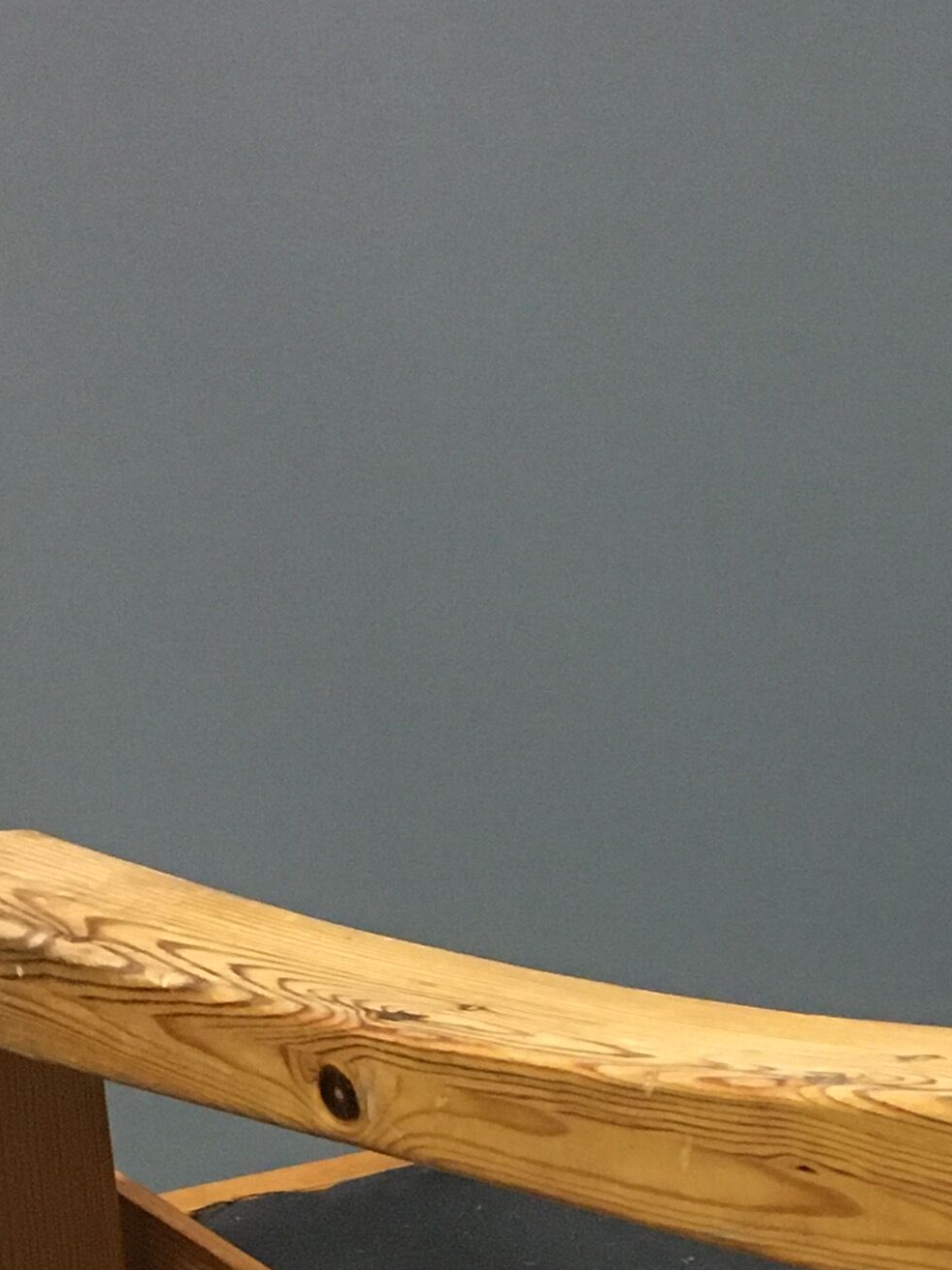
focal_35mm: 89
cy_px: 1435
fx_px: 3265
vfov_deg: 20.8
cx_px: 1145
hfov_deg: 15.9
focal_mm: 4.15
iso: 200
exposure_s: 1/17
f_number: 2.2
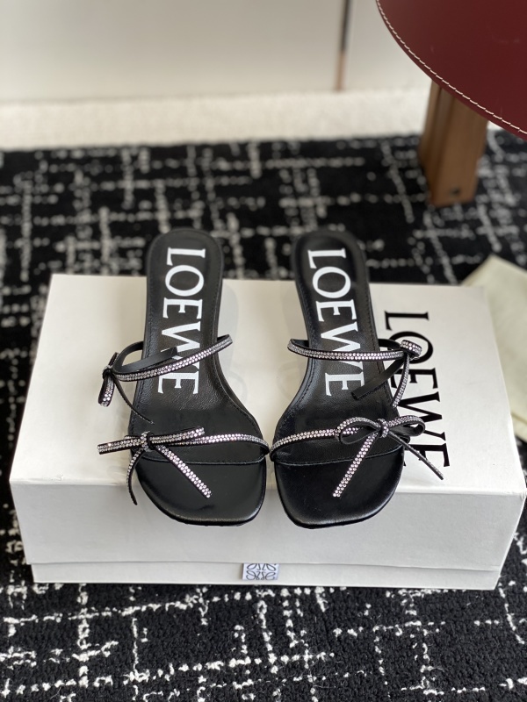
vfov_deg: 36.8
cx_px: 264
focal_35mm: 52
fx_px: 1056
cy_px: 351
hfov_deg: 28.0
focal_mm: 6
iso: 25
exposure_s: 1/122
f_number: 2
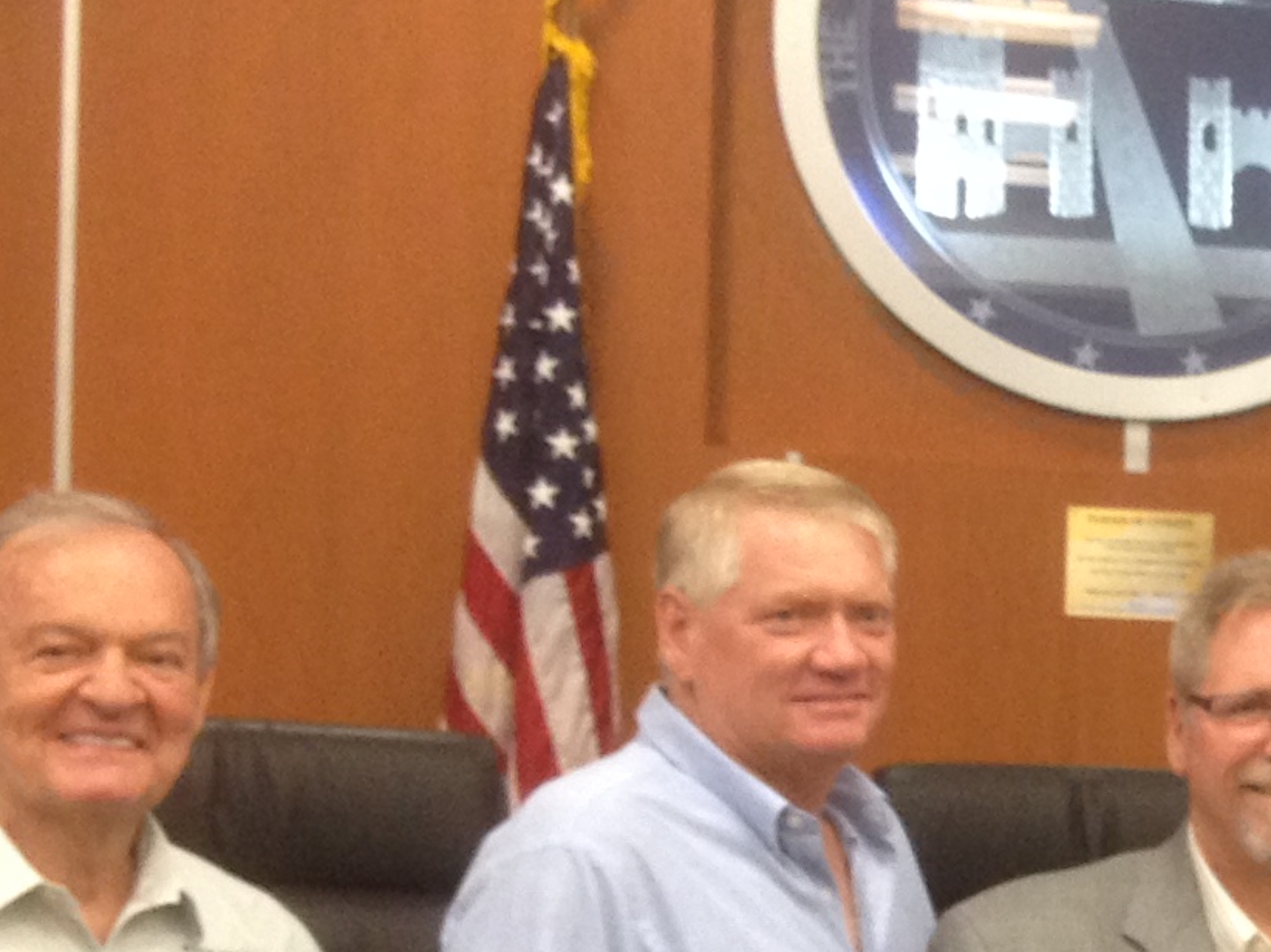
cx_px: 1911
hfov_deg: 13.4
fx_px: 5102
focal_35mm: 139
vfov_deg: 10.5
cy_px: 1032
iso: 125
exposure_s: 1/20
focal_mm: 4.28
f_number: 2.4
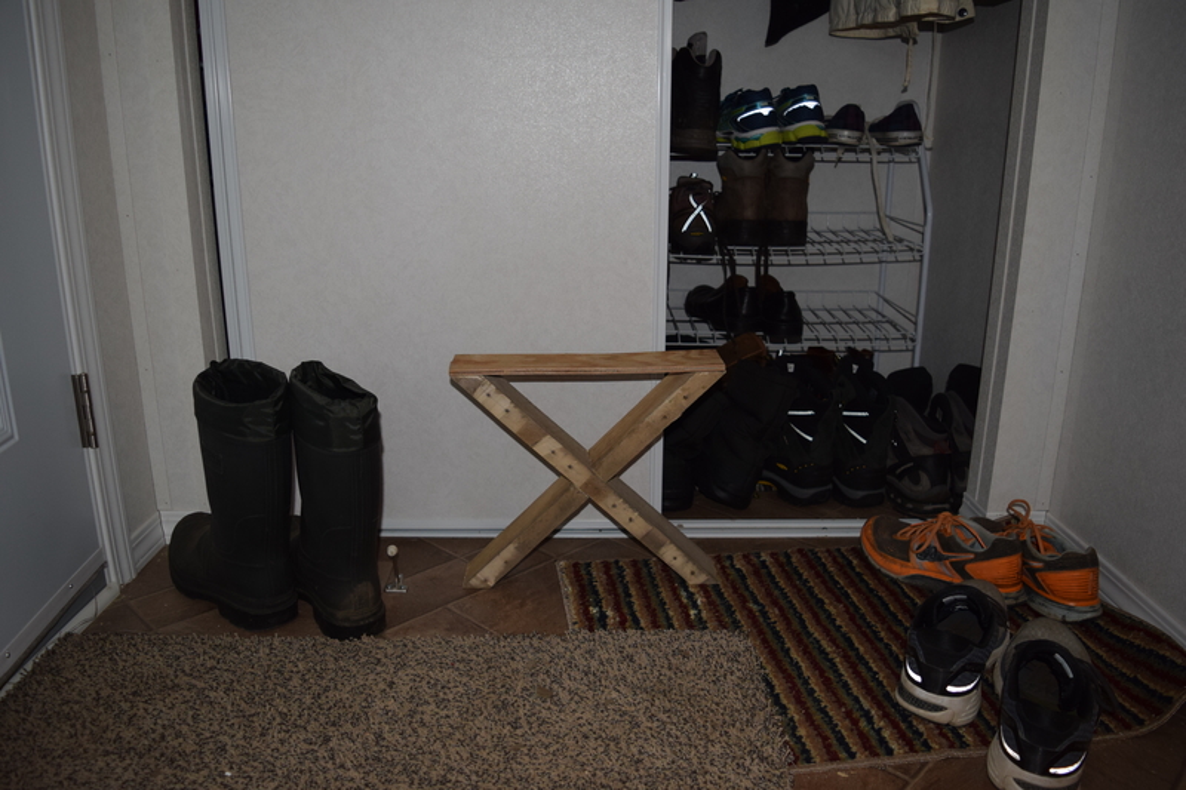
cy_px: 395
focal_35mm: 27
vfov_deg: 47.9
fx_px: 889
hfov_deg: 67.4
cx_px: 593
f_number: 3.5
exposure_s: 1/60
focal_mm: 18
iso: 720
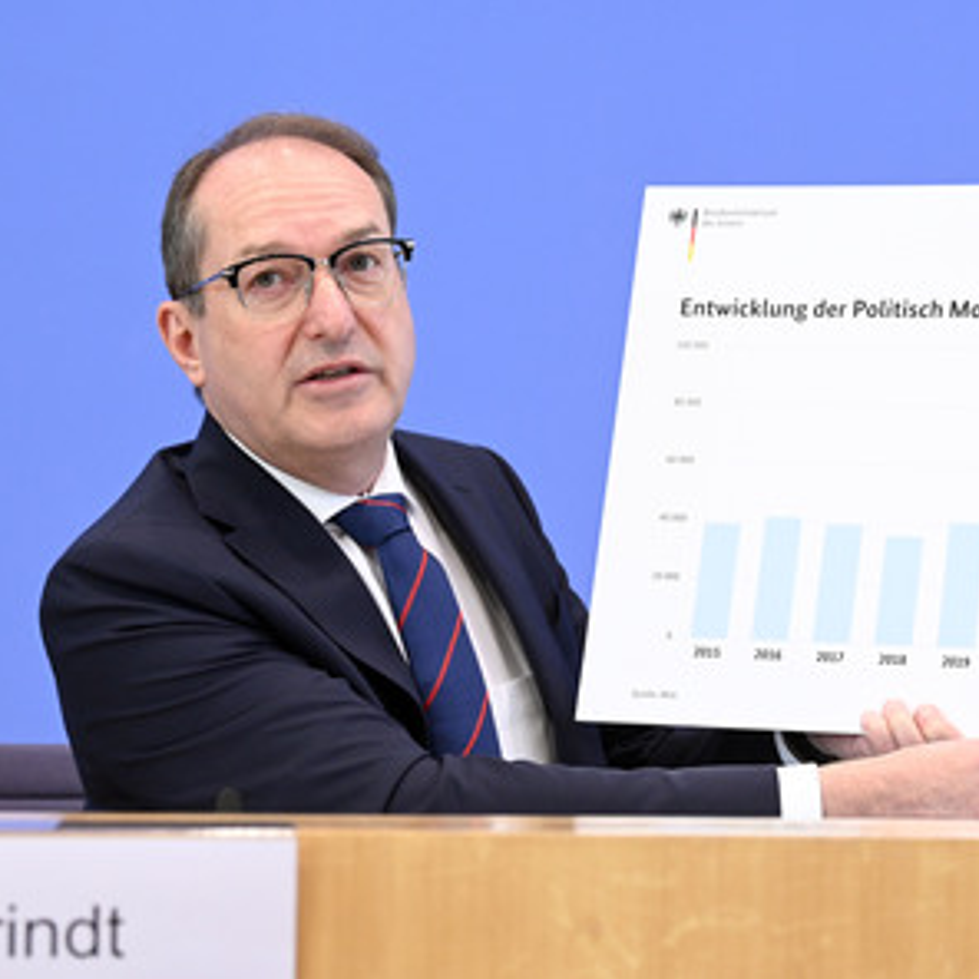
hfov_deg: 17.8
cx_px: 733
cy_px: 486
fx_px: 3104
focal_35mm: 97
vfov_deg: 17.9
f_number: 5
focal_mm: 75
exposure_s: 1/400
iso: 2500
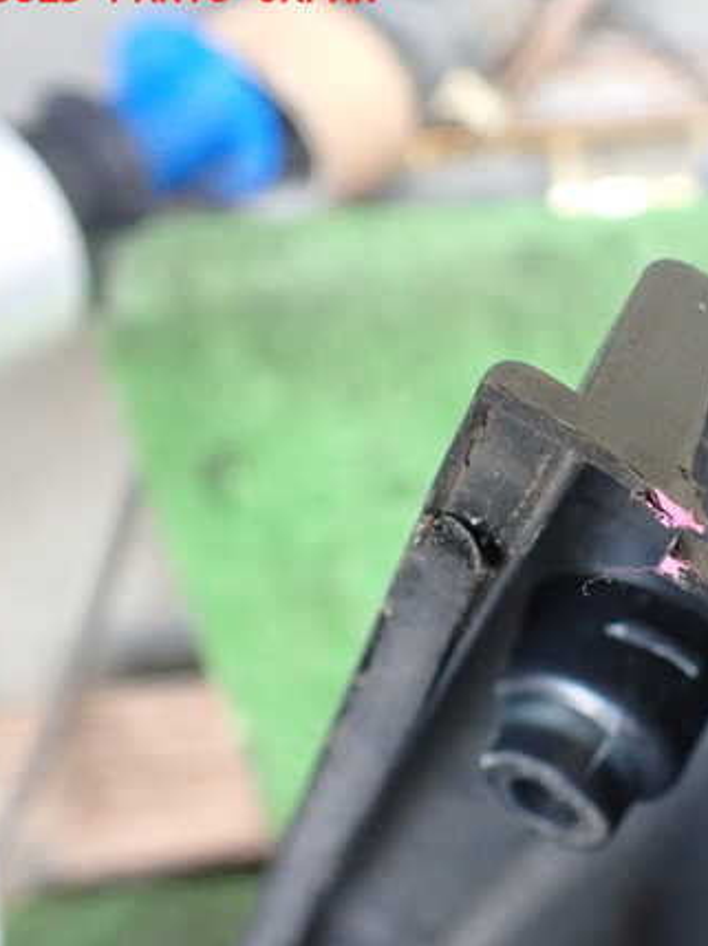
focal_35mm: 42
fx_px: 1147
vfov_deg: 44.8
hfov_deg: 32.6
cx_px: 637
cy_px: 456
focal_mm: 5.4
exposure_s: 1/100
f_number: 2.3
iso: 800
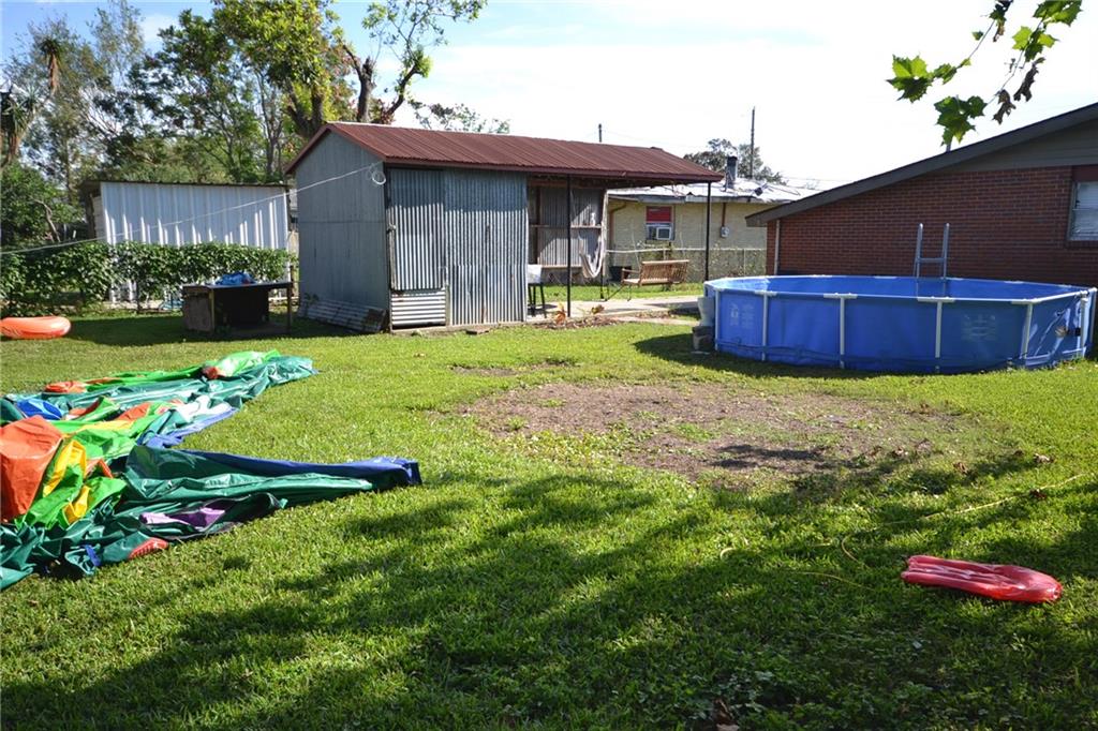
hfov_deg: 61.9
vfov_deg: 43.6
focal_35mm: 30
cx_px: 549
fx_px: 915
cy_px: 366
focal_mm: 20
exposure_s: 1/160
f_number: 6.3
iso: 100
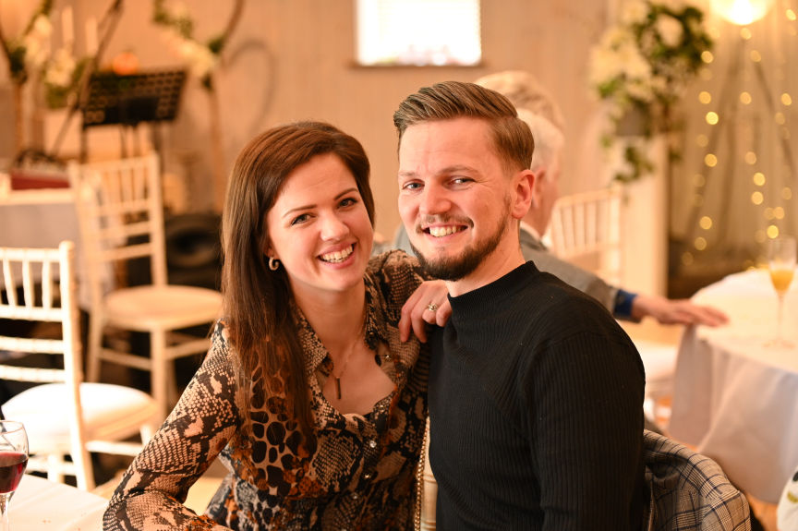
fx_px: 1551
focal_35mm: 70
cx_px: 399
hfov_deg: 28.9
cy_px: 266
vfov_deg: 19.4
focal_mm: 70
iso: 2000
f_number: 2.8
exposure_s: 1/80
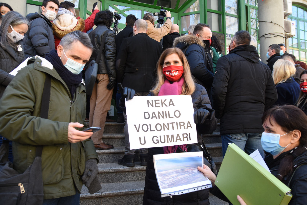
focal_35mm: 48
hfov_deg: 41.1
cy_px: 102
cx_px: 154
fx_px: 409
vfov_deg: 28.1
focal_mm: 32
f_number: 5
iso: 400
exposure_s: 1/200
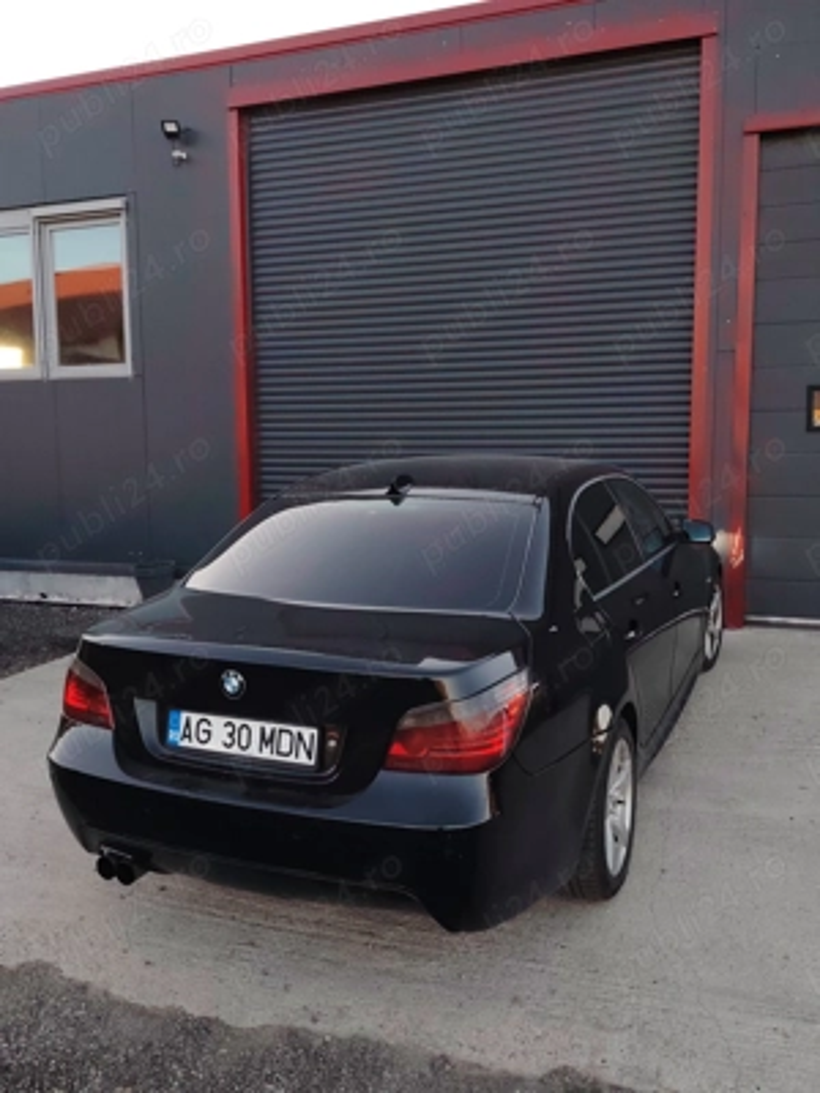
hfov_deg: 45.4
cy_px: 546
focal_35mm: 31
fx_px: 979
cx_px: 410
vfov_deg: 58.4
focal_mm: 5.25
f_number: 1.75
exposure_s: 1/198
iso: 100
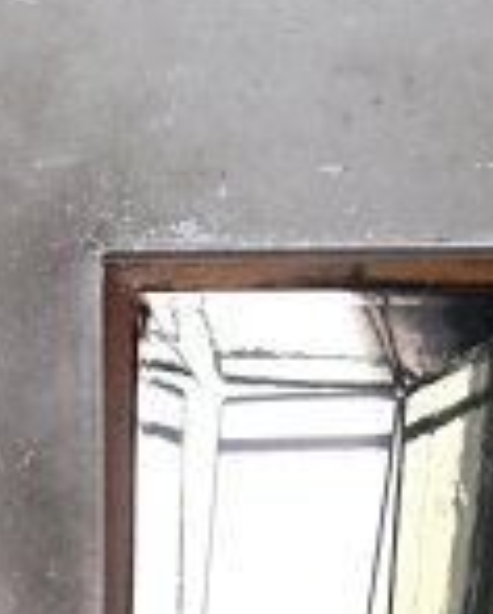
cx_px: 75
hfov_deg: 15.1
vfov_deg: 18.8
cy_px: 464
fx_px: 1838
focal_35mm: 101
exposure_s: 1/20
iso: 100
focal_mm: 8
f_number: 2.8
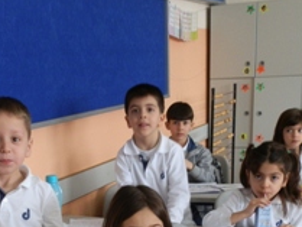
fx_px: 524
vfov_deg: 23.4
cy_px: 226
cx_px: 85
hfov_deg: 31.7
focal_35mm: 60
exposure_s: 1/30
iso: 160
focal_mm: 5
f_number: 3.1
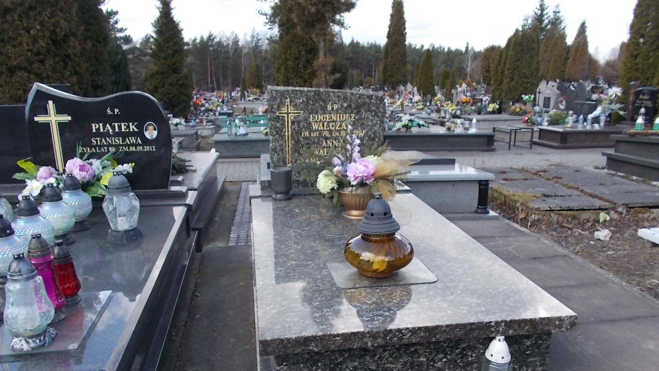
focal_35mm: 29
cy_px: 225
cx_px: 330
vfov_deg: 40.0
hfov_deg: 66.1
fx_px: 507
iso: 80
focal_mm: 4.6
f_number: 3.2
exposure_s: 1/200
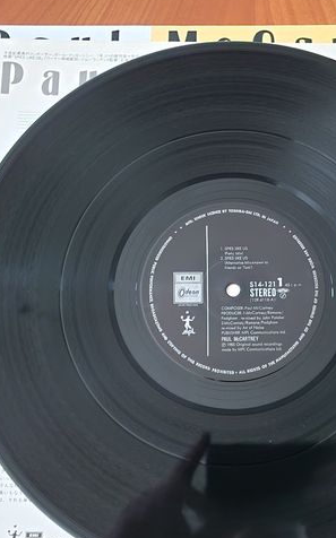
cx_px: 240
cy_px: 322
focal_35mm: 41
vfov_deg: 48.0
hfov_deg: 30.8
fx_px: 601
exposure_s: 1/20
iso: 1600
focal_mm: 6.4
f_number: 1.8
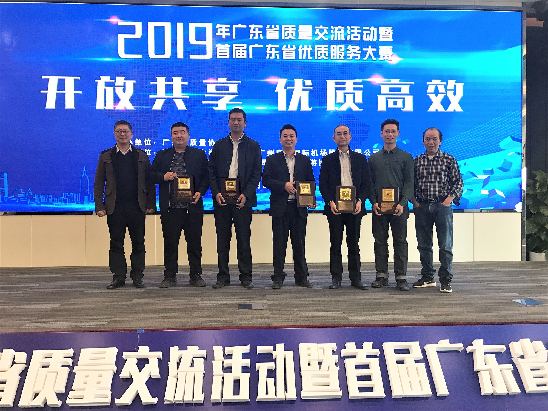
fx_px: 443
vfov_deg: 49.7
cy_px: 206
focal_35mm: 28
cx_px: 274
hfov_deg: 63.4
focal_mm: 3.99
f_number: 1.8
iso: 25
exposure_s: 1/33
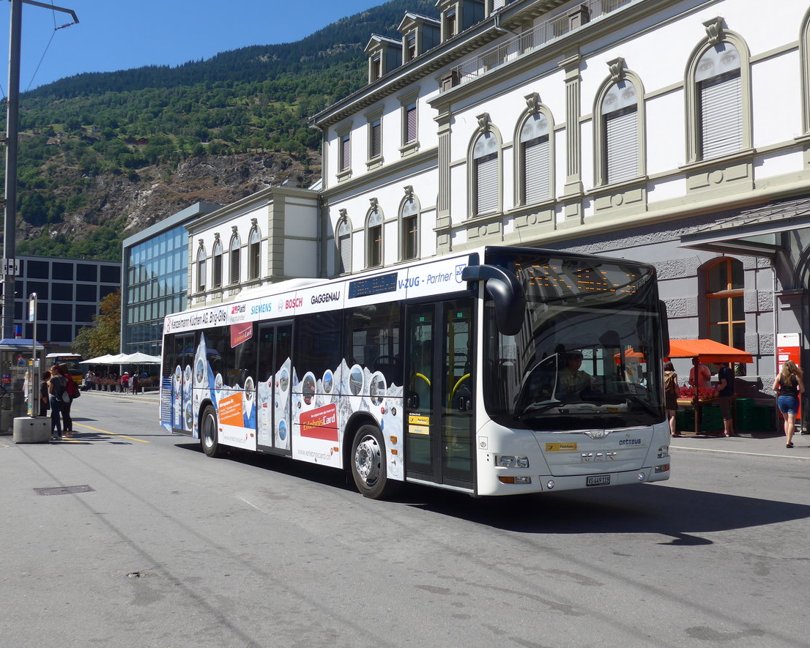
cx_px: 415
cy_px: 323
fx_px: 863
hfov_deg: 50.3
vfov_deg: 41.2
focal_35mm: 36
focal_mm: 7
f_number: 2.8
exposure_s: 1/1600
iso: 80
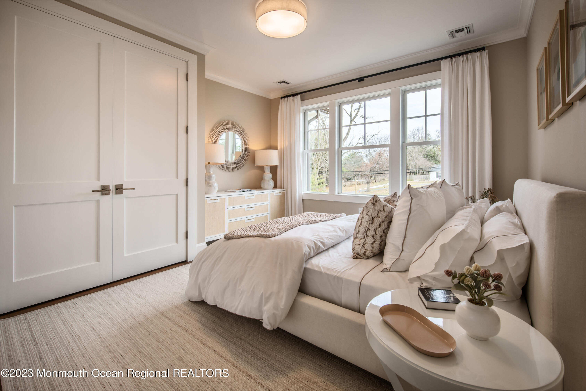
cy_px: 196
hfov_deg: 100.4
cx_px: 293
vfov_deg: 77.3
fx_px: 244
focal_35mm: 15
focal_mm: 15
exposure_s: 1/3
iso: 100
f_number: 11
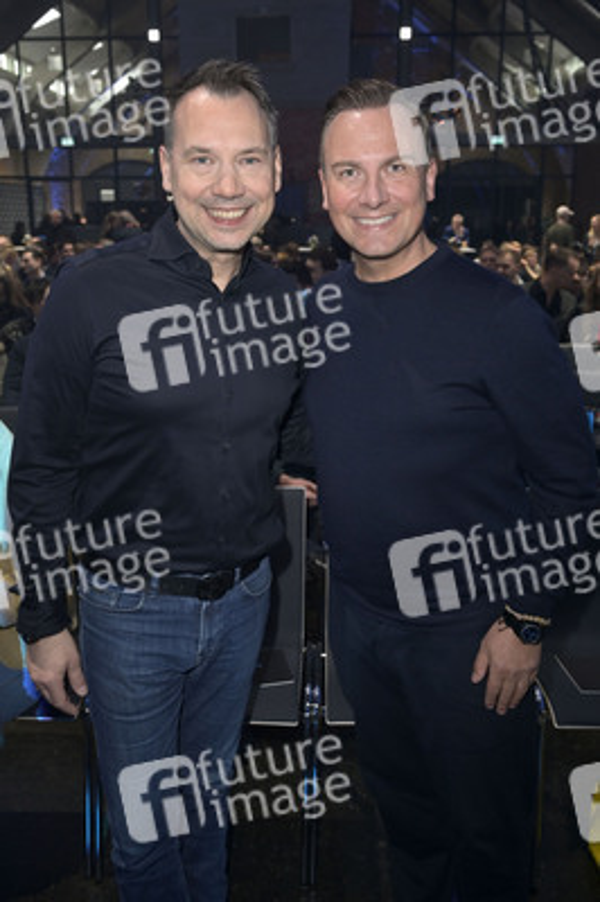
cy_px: 451
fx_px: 801
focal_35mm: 32
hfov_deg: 41.0
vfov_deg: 58.8
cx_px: 300
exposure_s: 1/60
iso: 1250
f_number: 5.6
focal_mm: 32
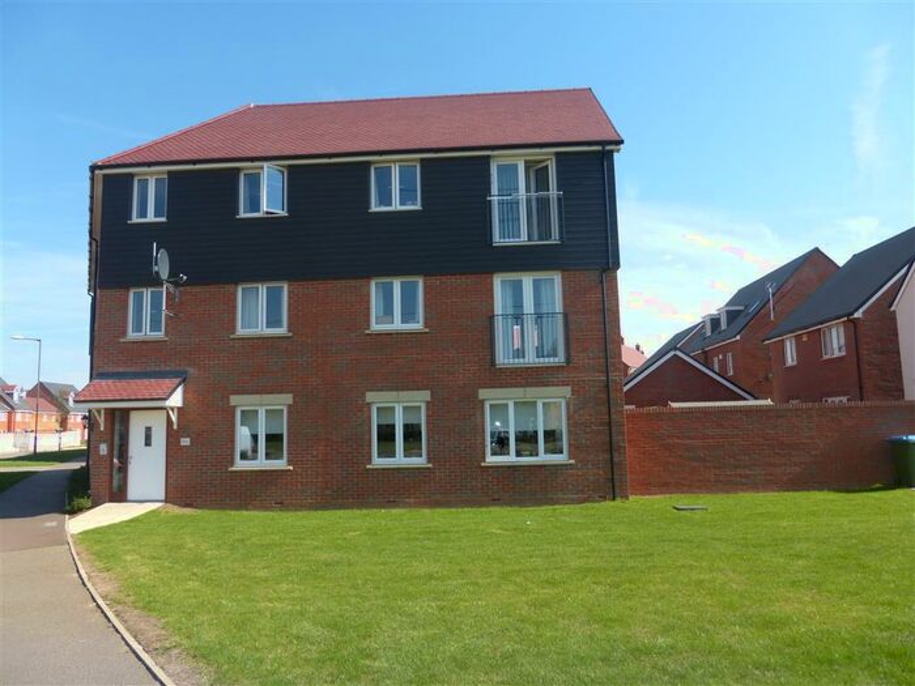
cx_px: 458
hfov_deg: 71.6
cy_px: 343
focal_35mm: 24
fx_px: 634
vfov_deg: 56.8
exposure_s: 1/400
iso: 100
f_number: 4
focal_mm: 4.3
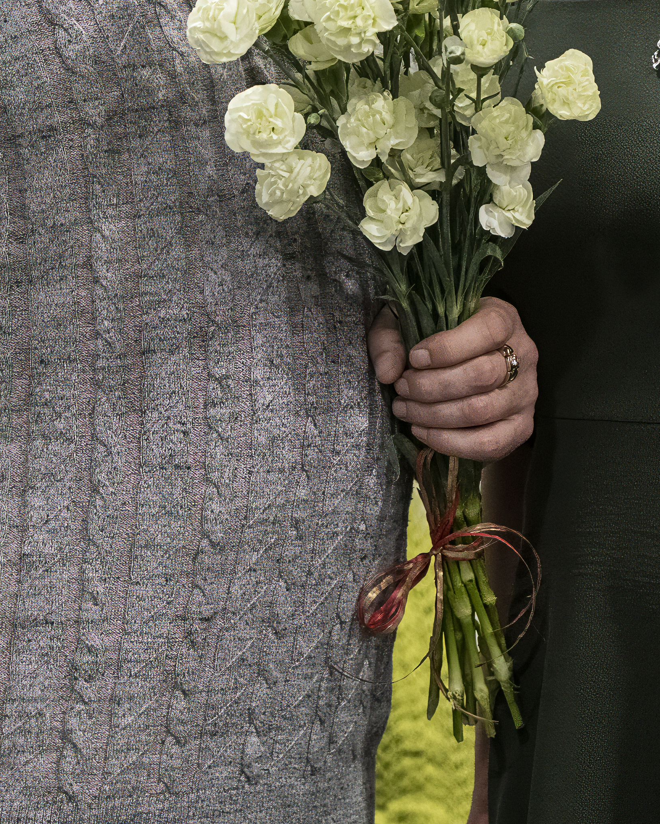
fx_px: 12135
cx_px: 339
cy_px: -133
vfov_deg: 3.9
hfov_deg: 3.1
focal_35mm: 497
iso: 1600
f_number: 3.5
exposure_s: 1/200
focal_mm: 135
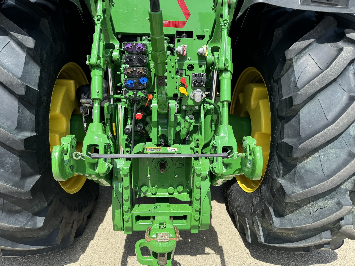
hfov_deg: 71.6
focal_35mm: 24
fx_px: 246
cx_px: 178
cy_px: 133
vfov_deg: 56.8
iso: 80
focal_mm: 6.76
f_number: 1.78
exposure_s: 1/1767
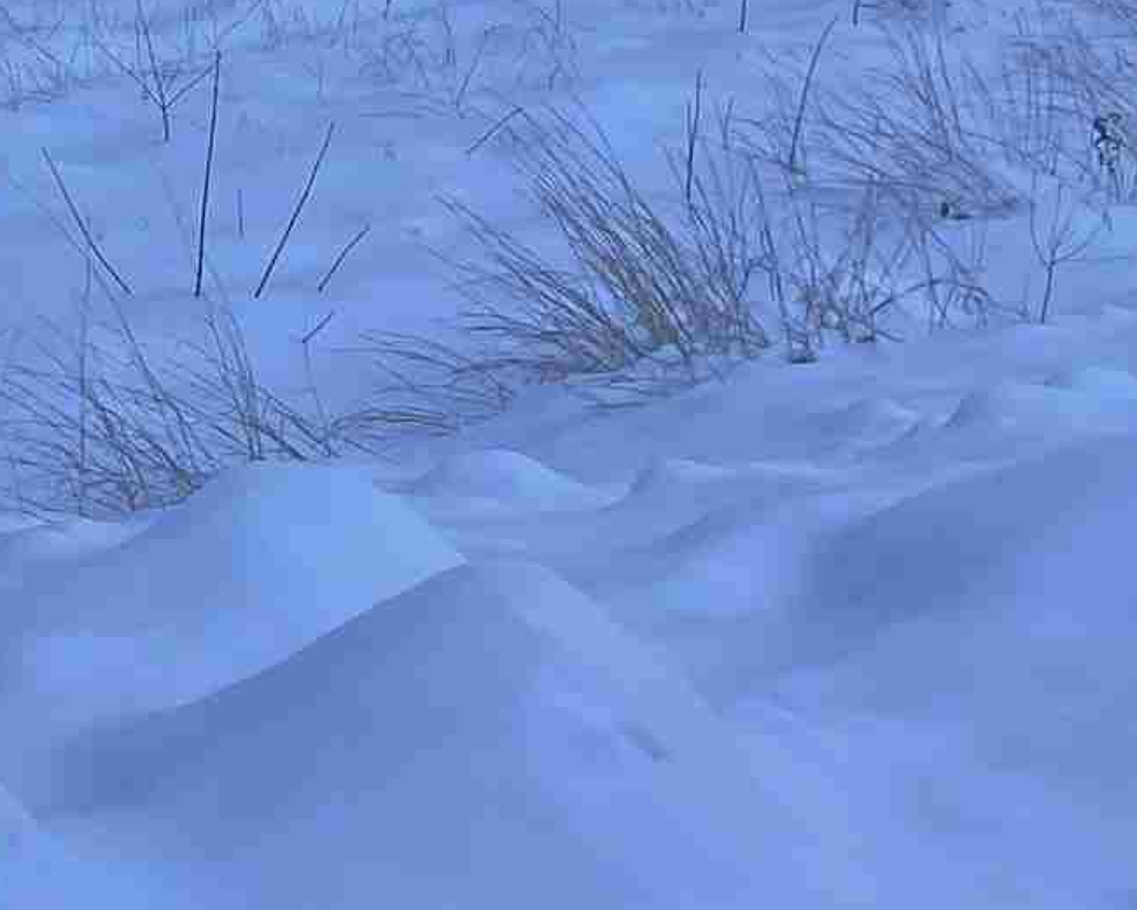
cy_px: -819
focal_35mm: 120
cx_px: -1139
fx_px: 4038
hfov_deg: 13.7
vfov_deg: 11.7
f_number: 1.6
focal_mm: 4.2
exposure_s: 1/410
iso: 32
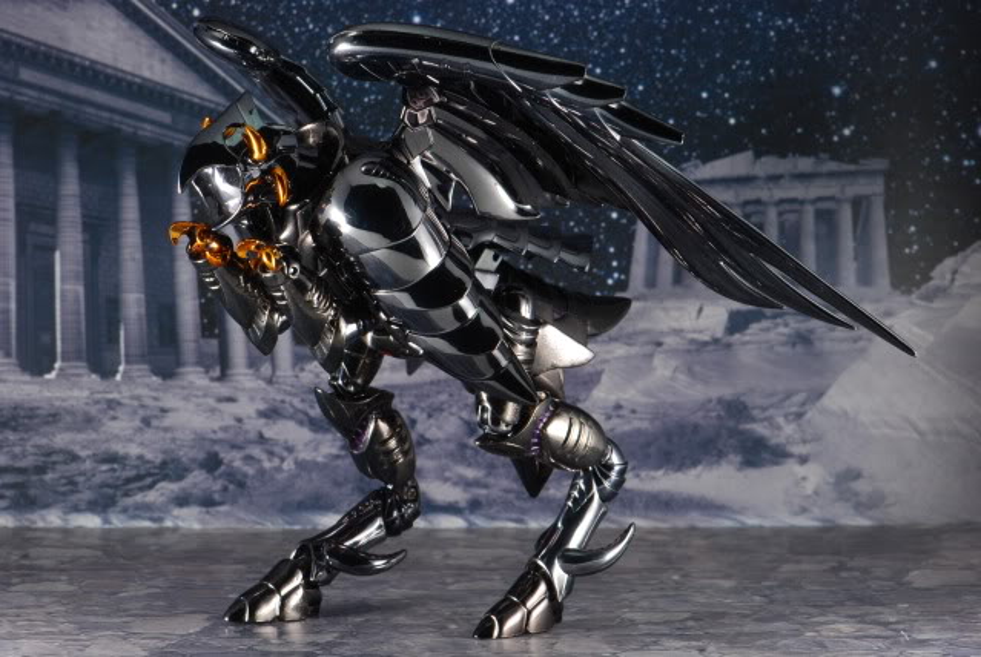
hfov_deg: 13.0
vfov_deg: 8.7
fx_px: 4298
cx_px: 490
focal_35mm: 158
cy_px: 328
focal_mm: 105
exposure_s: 1/60
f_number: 16
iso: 400
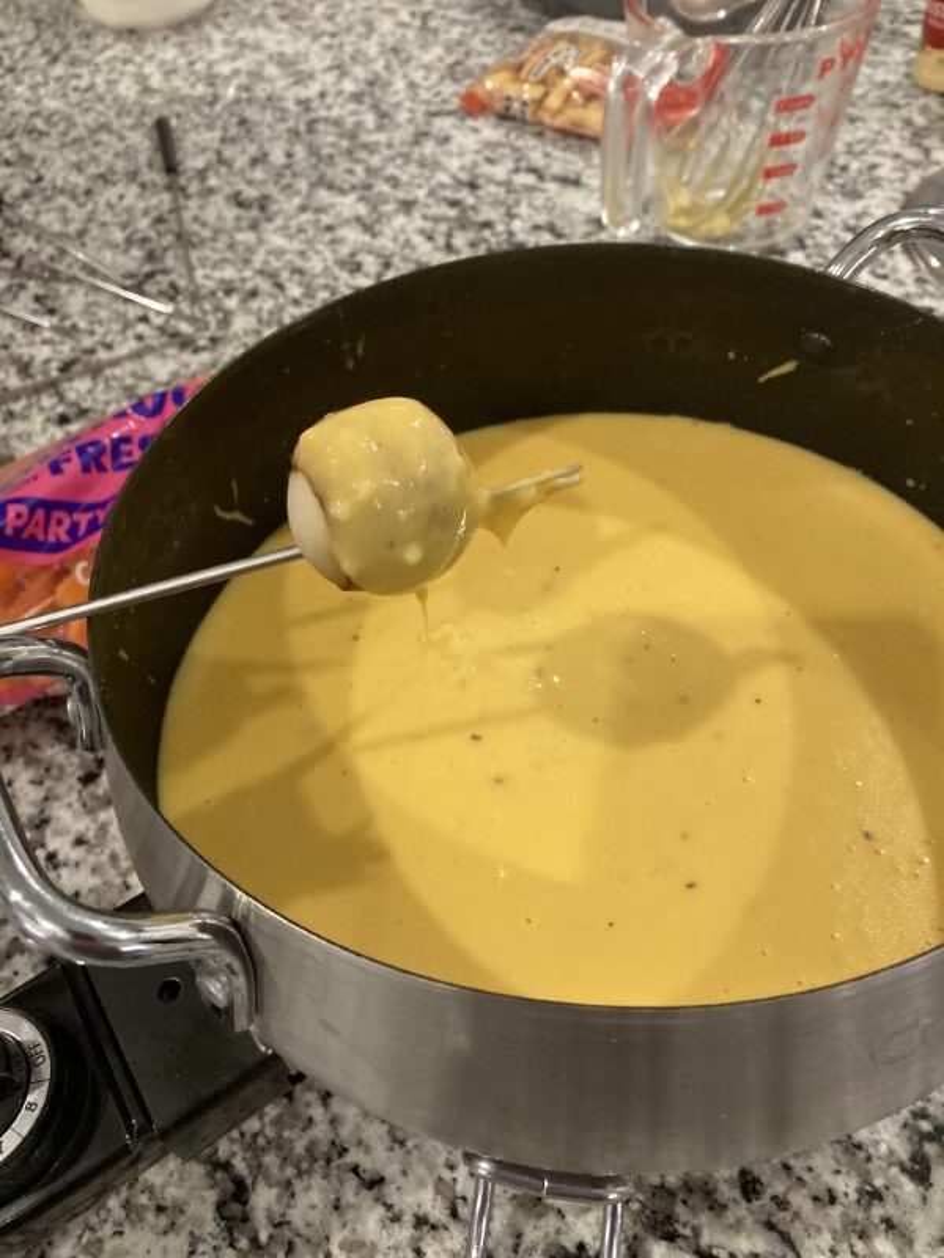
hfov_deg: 49.7
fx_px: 1018
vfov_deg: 63.4
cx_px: 472
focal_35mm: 28
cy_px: 629
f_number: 1.8
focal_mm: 3.99
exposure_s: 1/60
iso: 250
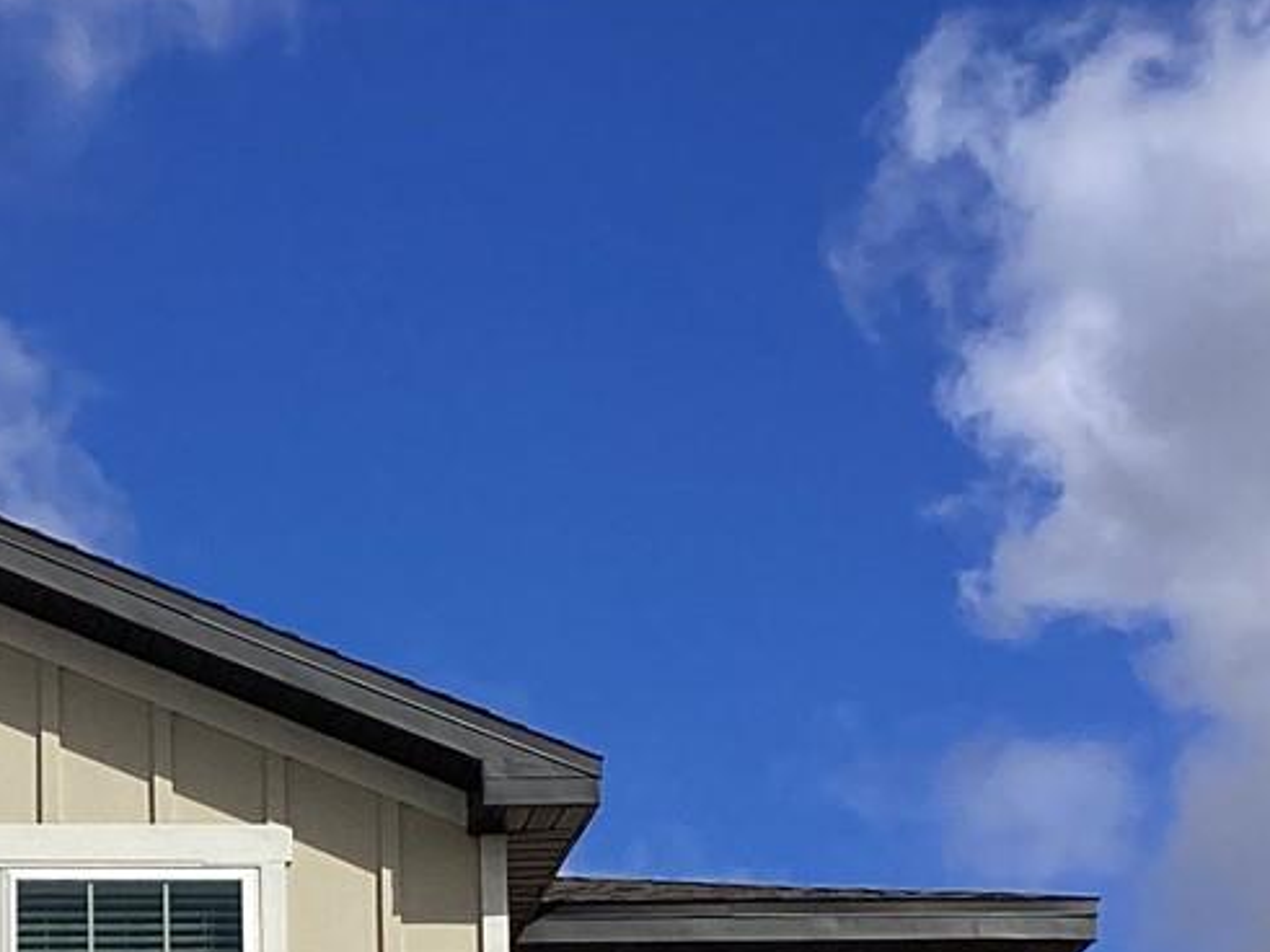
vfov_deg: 13.6
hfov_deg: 18.5
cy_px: 1529
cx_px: -217
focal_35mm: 101
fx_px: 3705
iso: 25
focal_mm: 3.3
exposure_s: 1/2809
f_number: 2.4
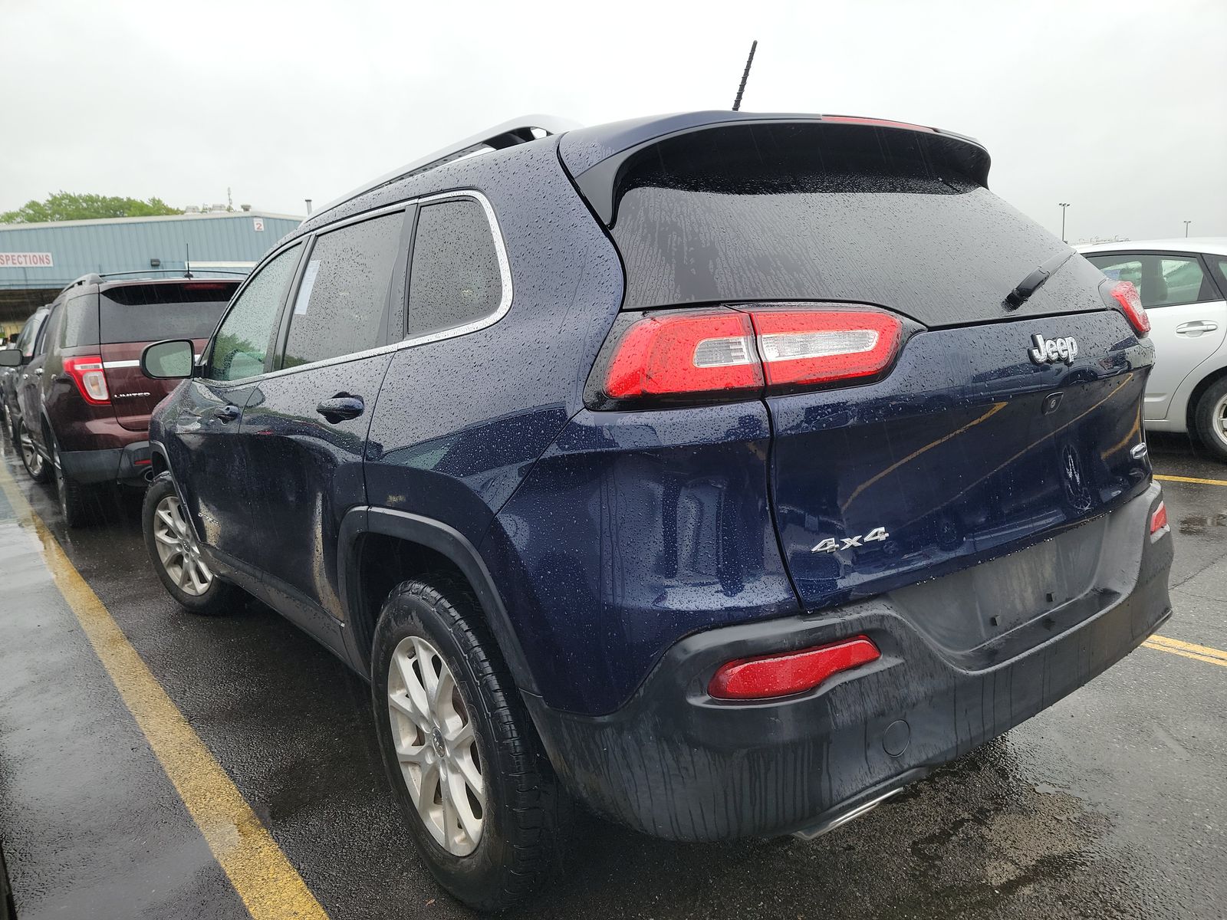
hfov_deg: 71.6
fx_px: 851
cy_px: 460
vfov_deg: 56.8
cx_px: 614
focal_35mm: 24
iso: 57
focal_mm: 6.7
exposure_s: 1/59
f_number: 1.8
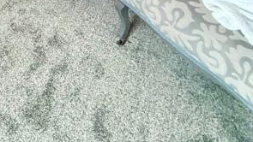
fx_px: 356
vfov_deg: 16.1
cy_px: -160
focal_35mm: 53
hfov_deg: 33.3
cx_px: -36
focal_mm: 2.22
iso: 200
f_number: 2.2
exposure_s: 1/50
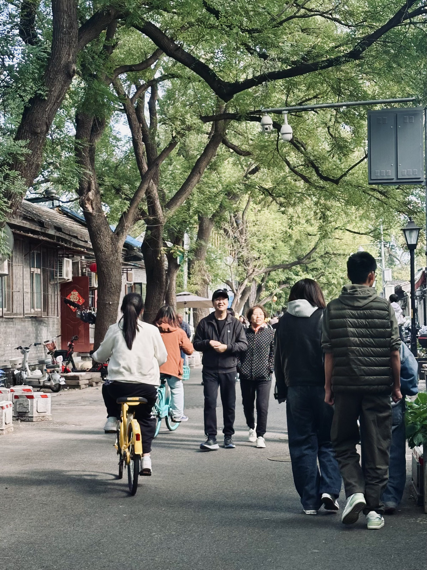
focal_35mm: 48
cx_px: 214
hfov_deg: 30.3
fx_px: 789
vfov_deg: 39.7
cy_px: 285
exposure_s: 1/177
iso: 50
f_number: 1.8
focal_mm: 6.9
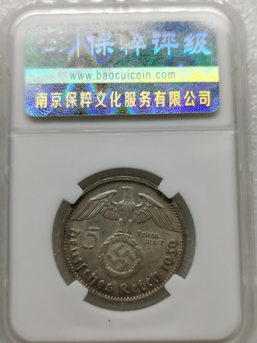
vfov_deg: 36.8
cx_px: 128
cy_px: 172
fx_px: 515
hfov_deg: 28.0
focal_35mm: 52
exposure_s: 1/100
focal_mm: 5.56
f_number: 1.6
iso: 50
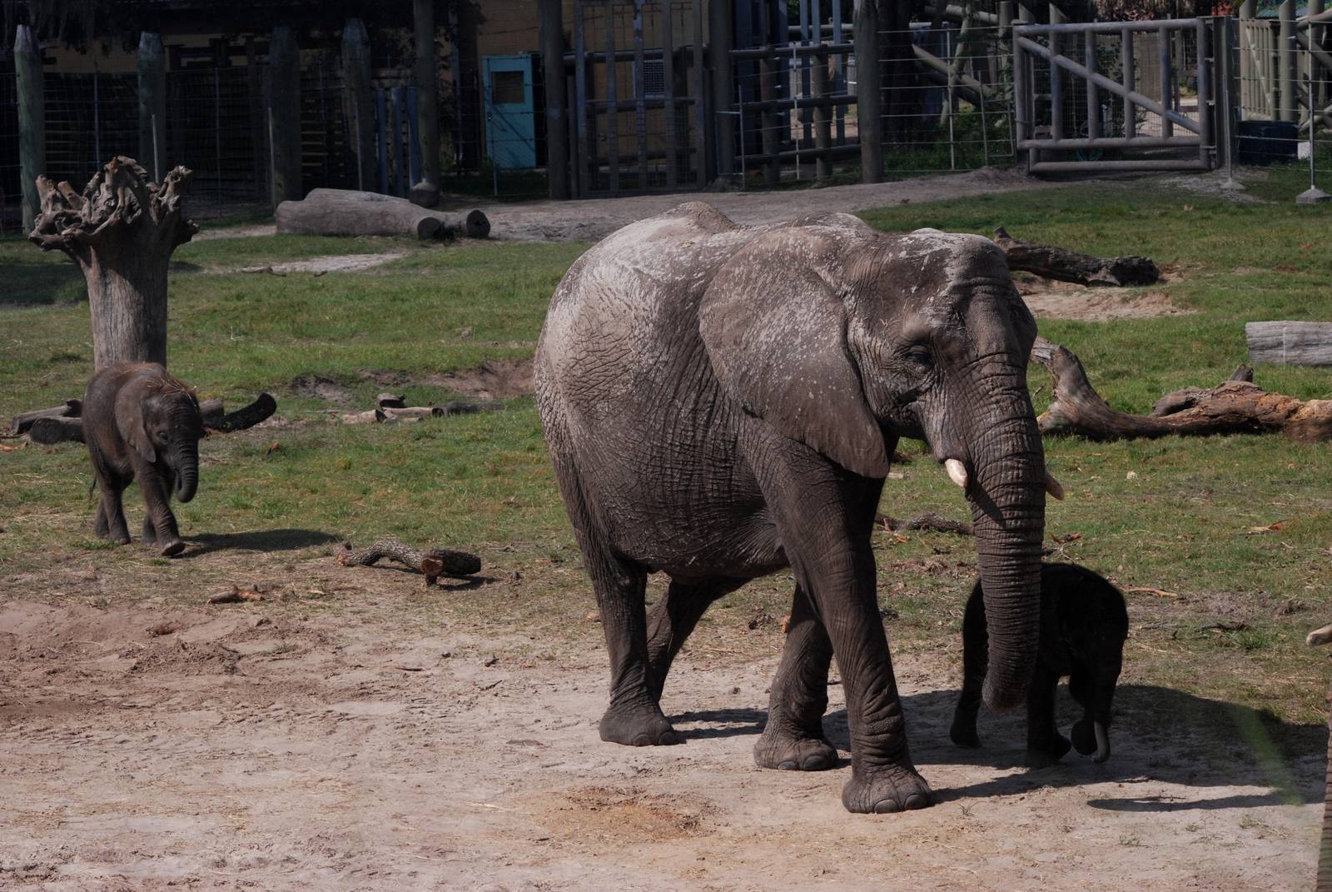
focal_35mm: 142
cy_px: 446
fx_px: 5279
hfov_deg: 14.4
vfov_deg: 9.7
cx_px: 666
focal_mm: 95
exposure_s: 1/800
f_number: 7.1
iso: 400
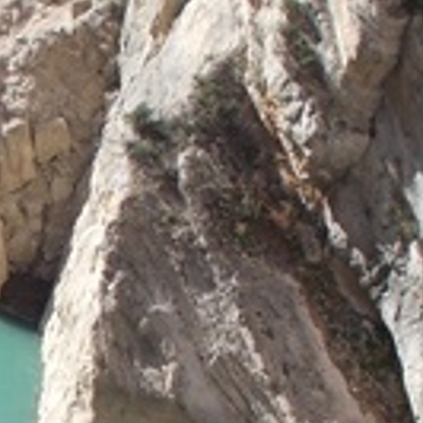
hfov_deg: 12.2
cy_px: 436
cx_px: -184
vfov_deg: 12.6
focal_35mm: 137
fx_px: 1894
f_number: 3.2
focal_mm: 4.6
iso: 80
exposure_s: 1/400
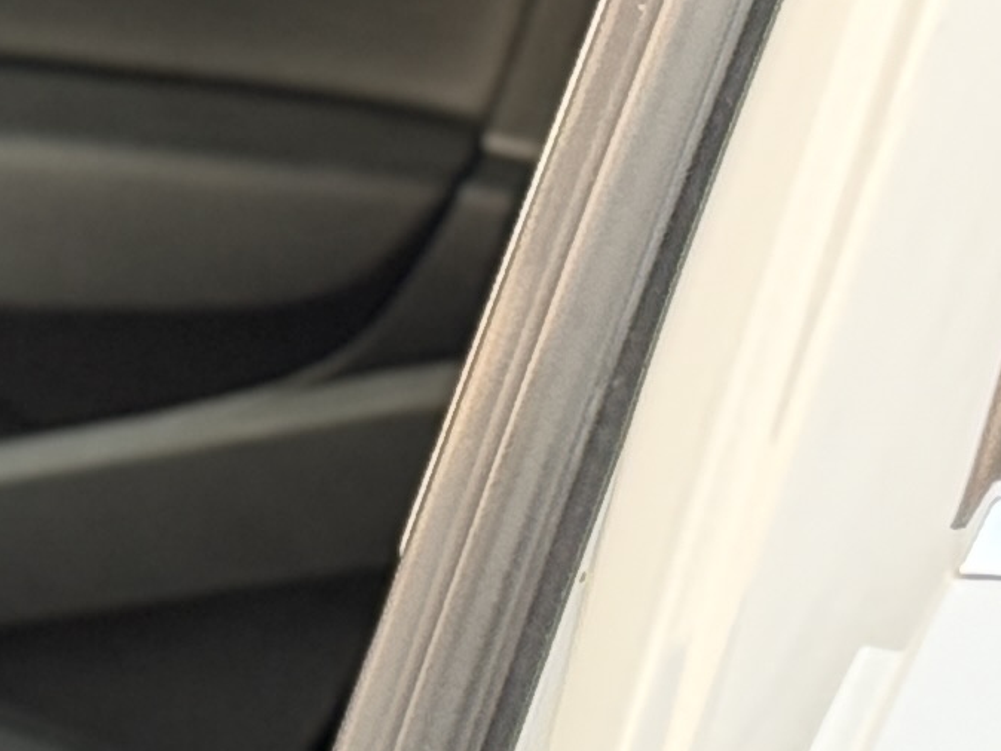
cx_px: -1411
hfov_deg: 6.6
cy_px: 684
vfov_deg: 5.2
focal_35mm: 287
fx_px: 8302
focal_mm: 6.76
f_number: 1.78
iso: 250
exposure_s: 1/41
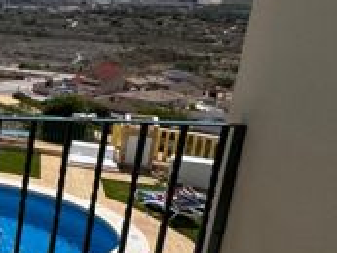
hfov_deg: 20.2
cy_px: 109
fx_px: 555
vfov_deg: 25.7
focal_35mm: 57
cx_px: -311
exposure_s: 1/3390
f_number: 2.2
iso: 50
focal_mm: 2.22
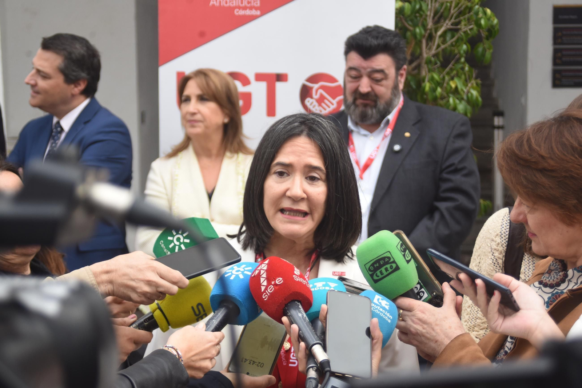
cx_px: 291
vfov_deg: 17.5
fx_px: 1261
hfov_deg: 26.0
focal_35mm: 78
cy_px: 194
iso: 1000
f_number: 5.6
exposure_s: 1/640
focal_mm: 78
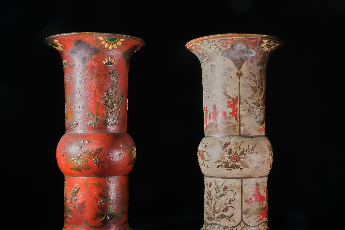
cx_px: 180
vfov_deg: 31.9
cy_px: 130
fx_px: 403
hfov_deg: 46.4
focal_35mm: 42
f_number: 13
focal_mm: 24.7
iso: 200
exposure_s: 1/250
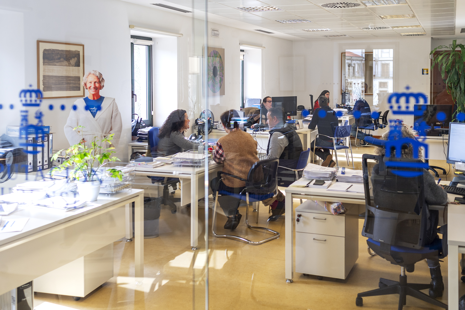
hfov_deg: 54.4
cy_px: 155
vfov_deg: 37.9
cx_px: 232
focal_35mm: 35
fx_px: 452
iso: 400
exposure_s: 1/200
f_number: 4
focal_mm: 35
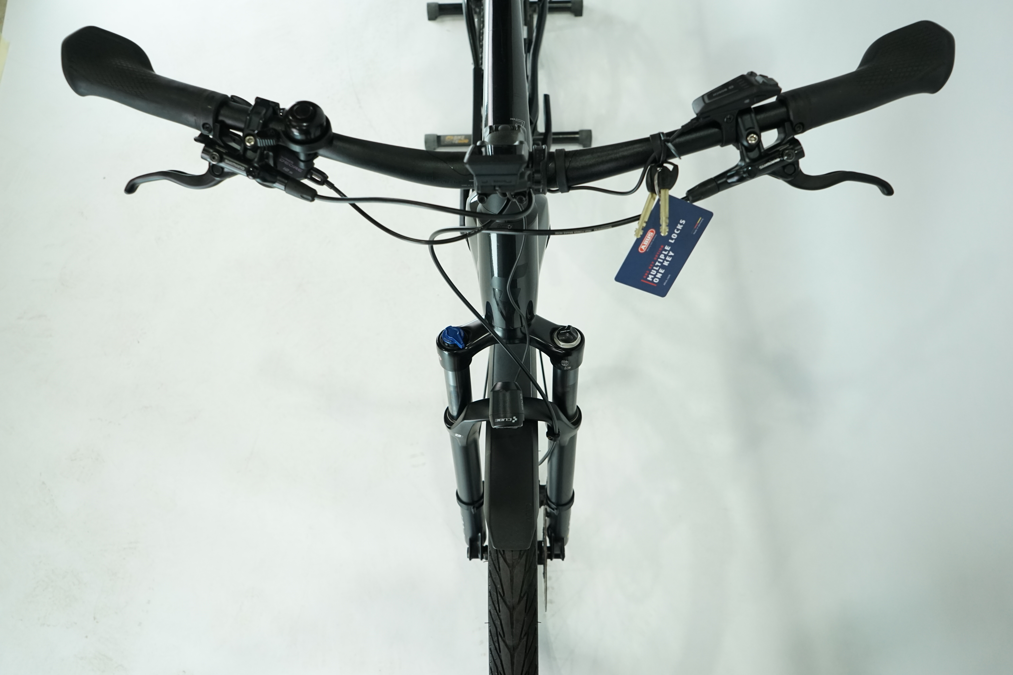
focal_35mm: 28
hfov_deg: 65.5
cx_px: 506
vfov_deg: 46.4
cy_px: 338
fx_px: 788
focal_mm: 28
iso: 1600
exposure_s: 1/200
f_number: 5.6
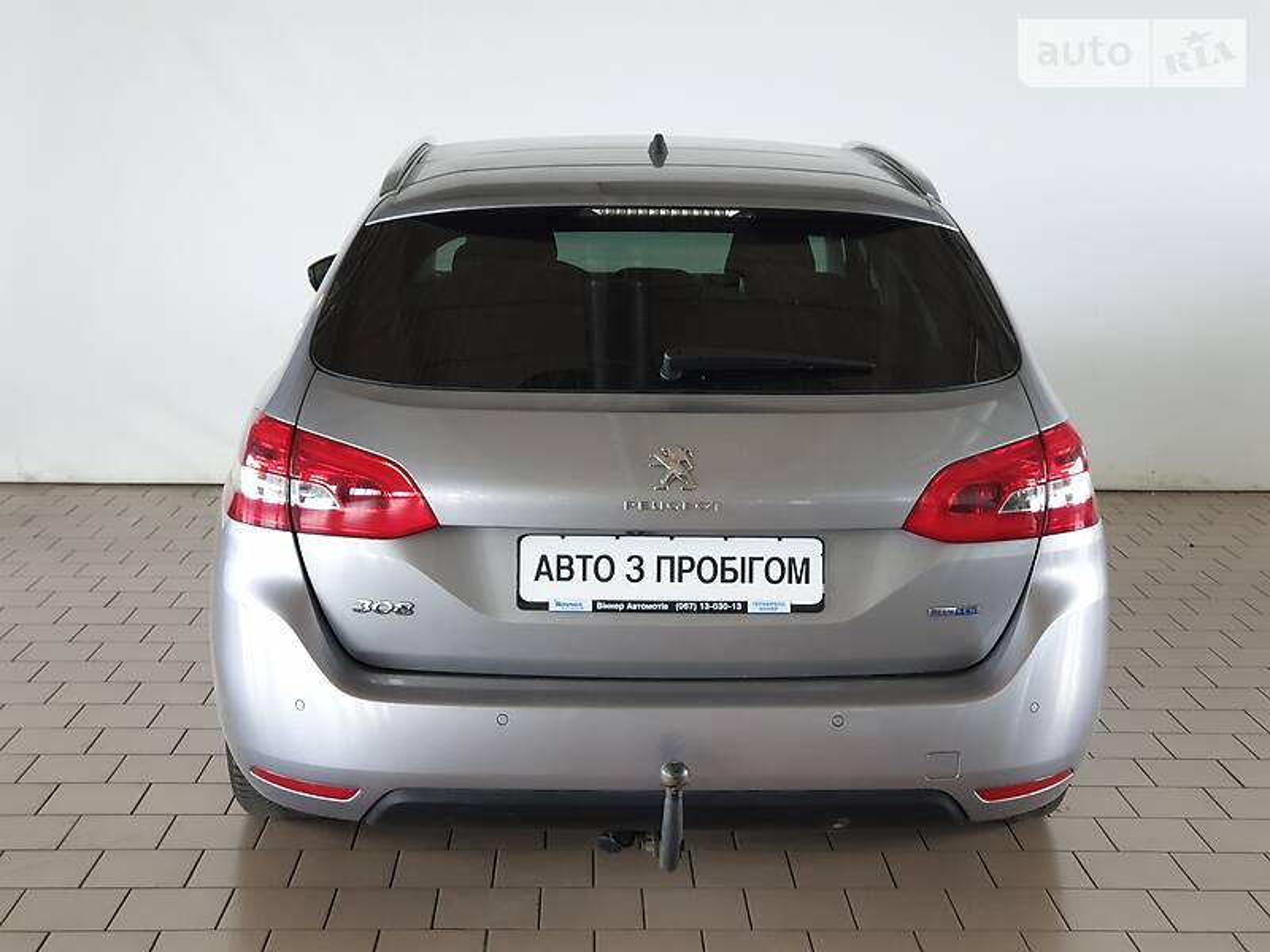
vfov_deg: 28.0
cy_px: 476
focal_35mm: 52
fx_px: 1908
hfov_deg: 36.8
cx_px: 635
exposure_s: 1/33
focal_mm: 6
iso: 200
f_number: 2.4
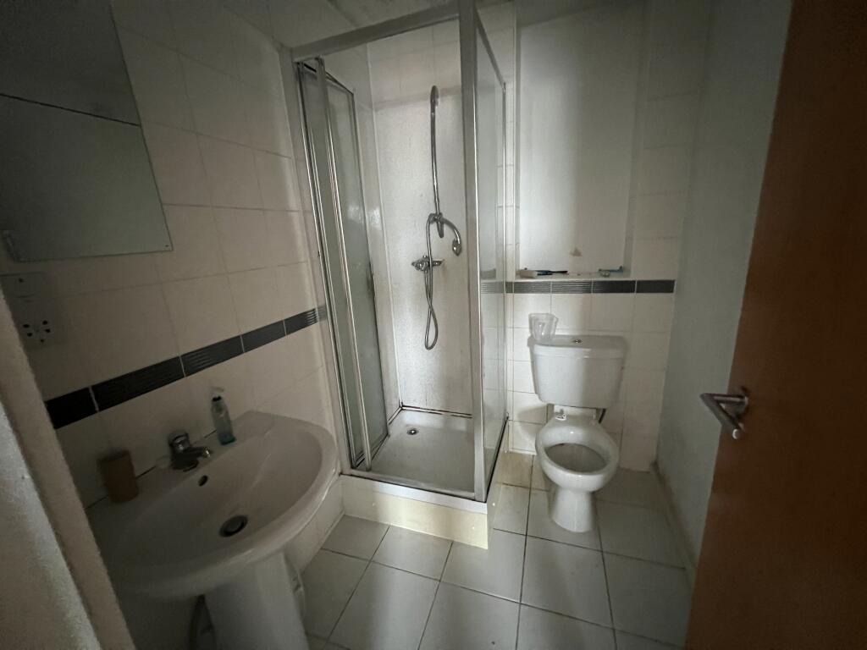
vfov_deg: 89.9
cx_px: 434
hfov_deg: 106.2
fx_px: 326
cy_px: 325
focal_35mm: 13
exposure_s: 1/41
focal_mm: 1.57
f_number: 1.8
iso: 1000
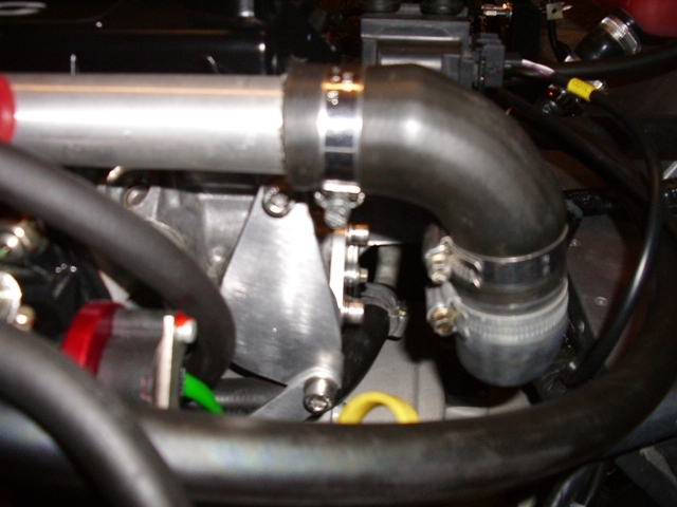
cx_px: 338
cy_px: 254
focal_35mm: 35
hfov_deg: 52.6
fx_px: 685
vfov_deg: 40.7
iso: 200
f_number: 2.6
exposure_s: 1/60
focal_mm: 5.8
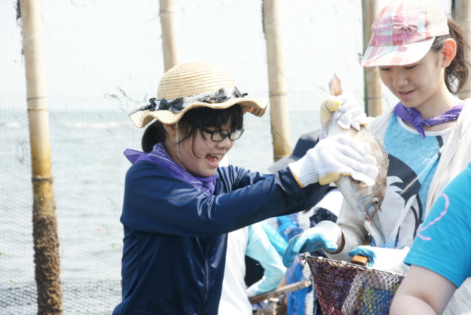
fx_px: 1375
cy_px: 158
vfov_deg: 13.1
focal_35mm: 105
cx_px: 236
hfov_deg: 19.4
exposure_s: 1/200
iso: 200
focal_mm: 70
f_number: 8
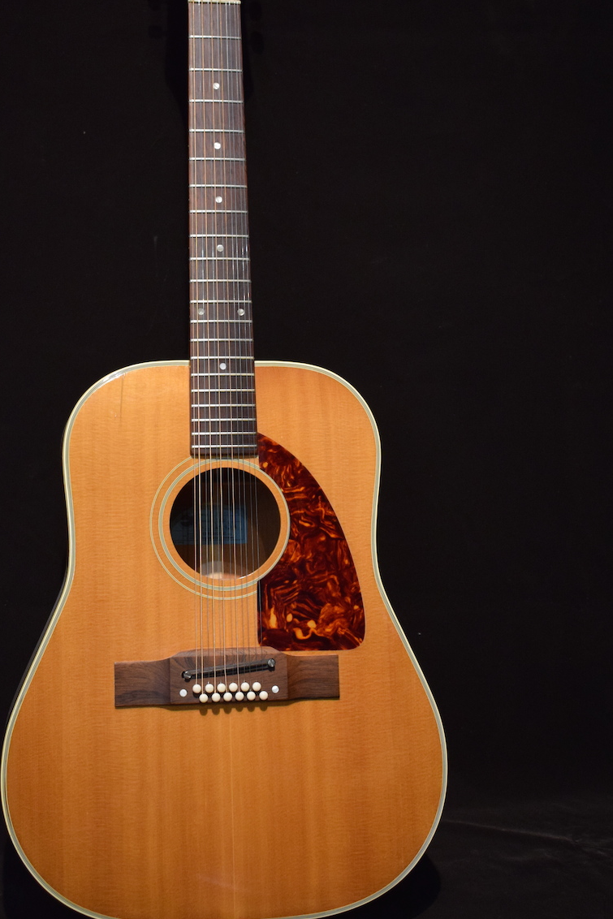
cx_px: 251
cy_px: 367
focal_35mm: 54
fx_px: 1370
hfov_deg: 25.2
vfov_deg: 36.9
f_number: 4
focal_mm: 27
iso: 1800
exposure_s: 1/30
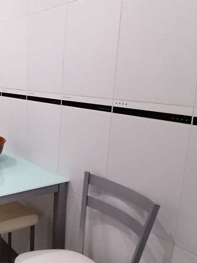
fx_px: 273
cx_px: -46
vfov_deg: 51.3
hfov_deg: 32.1
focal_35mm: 36
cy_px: 126
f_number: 2.4
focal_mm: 2.84
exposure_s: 1/33.3
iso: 250
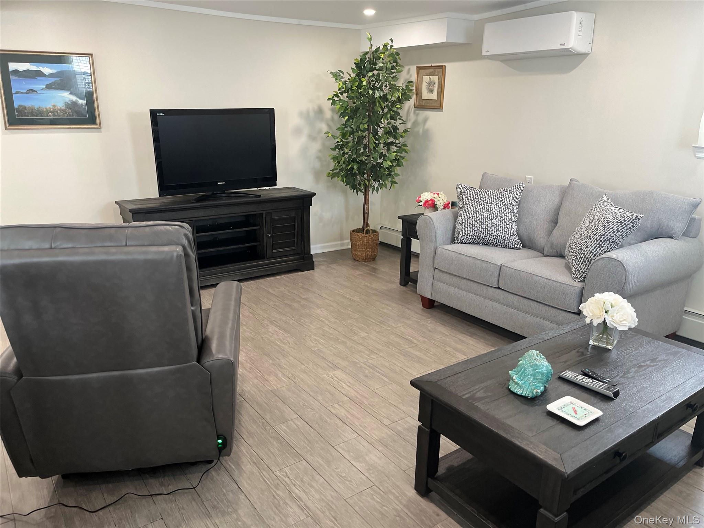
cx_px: 352
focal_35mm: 26
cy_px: 264
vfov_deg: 53.1
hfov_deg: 67.3
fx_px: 529
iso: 200
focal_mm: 5.1
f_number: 1.6
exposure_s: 1/60
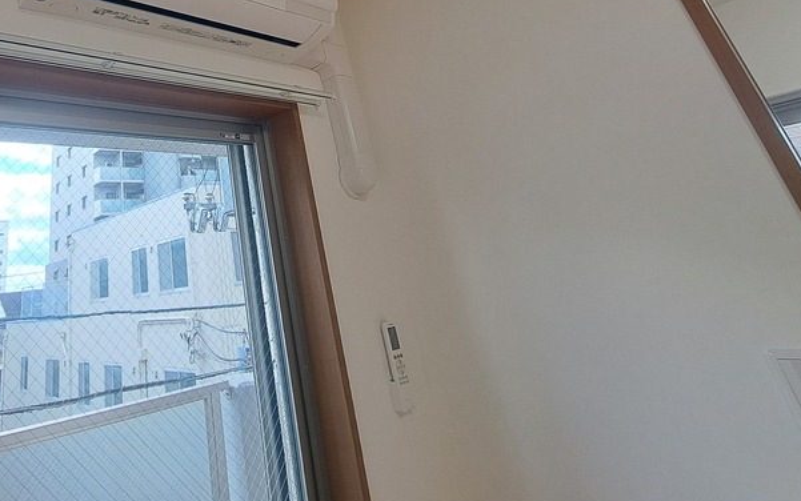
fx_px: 480
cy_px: 41
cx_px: 213
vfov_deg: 48.7
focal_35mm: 22
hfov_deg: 74.7
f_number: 2.2
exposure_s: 1/100
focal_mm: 1.74
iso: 50
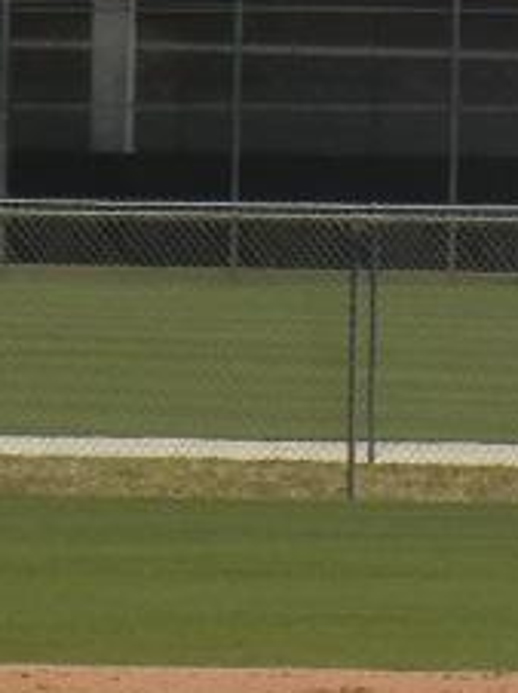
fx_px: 19130
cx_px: 1229
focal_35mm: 957
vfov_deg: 2.1
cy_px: 75
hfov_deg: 1.5
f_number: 5.7
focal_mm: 43
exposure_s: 1/400
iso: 64
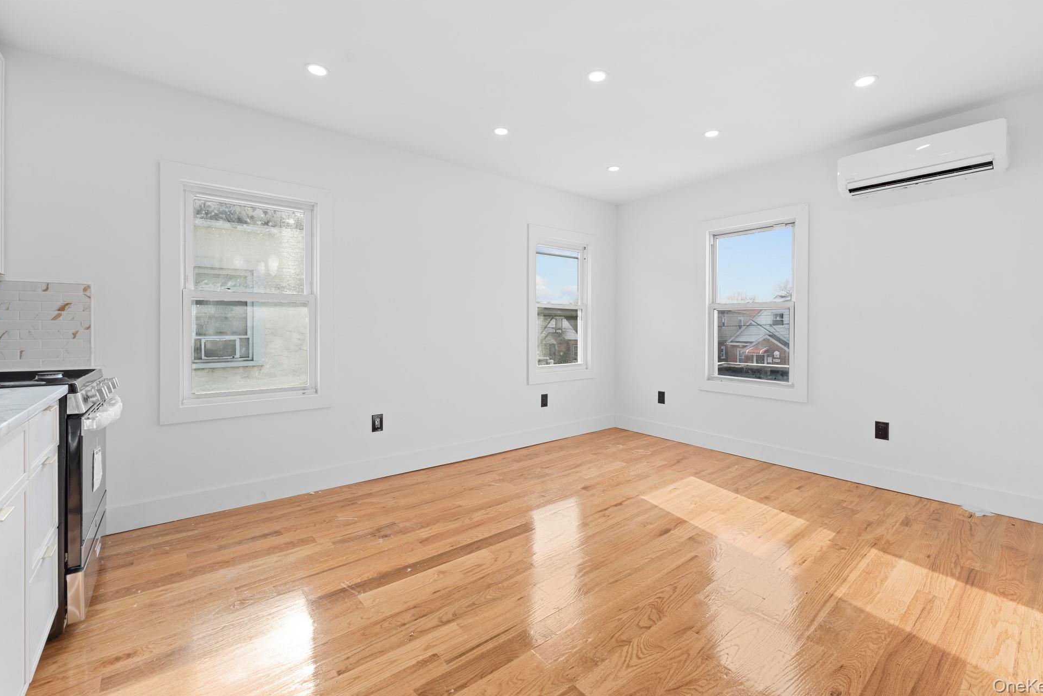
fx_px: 435
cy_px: 326
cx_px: 545
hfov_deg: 100.3
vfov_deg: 77.2
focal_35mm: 15
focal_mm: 14
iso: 125
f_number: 8
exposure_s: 1/8
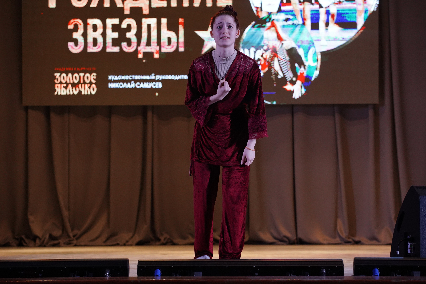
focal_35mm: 104
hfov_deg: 19.6
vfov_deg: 13.2
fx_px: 1231
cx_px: 213
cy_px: 142
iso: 3200
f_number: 4.5
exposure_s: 1/500
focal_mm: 104
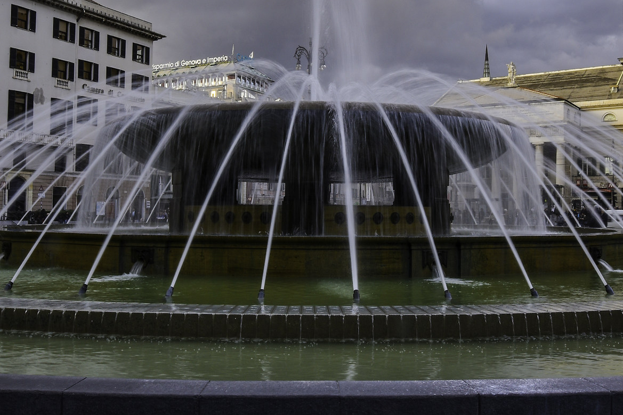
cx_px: 311
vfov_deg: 32.7
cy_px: 52
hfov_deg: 49.5
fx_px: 675
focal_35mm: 39
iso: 100
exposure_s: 1/10
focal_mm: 19
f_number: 22
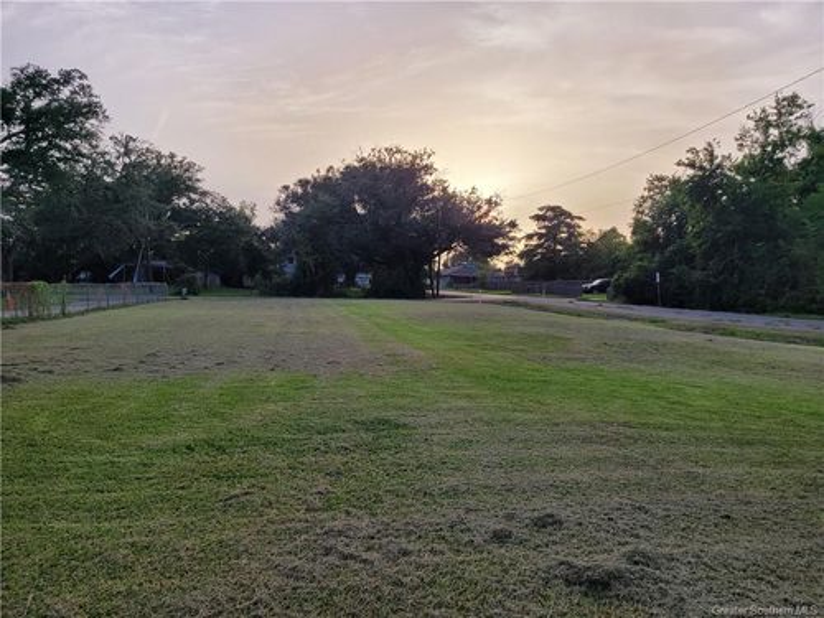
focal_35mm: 26
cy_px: 309
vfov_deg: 53.1
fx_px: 619
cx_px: 412
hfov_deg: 67.3
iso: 40
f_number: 1.8
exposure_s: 1/1087
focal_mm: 5.4
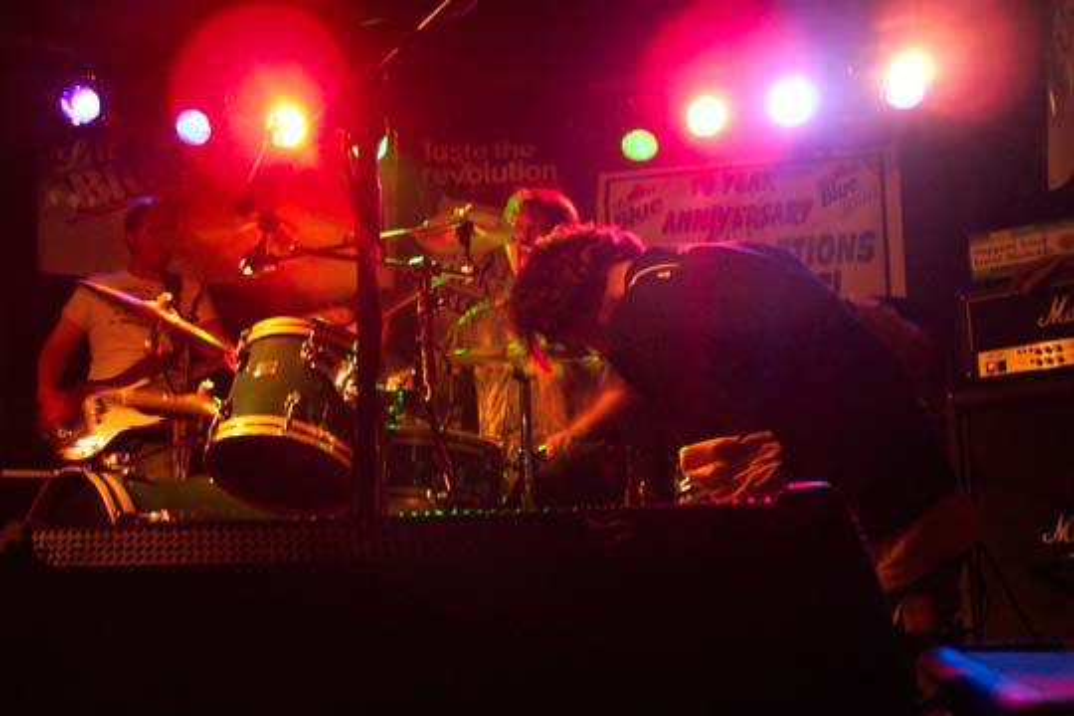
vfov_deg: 35.1
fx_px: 1134
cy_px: 358
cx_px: 537
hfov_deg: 50.7
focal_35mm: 38
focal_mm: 8
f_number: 2.8
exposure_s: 1/8
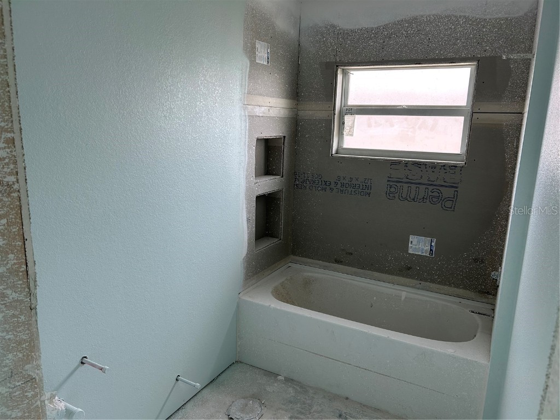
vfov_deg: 53.1
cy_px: 210
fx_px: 421
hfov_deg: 67.3
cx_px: 280
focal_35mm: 26
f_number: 1.5
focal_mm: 5.7
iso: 125
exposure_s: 1/105
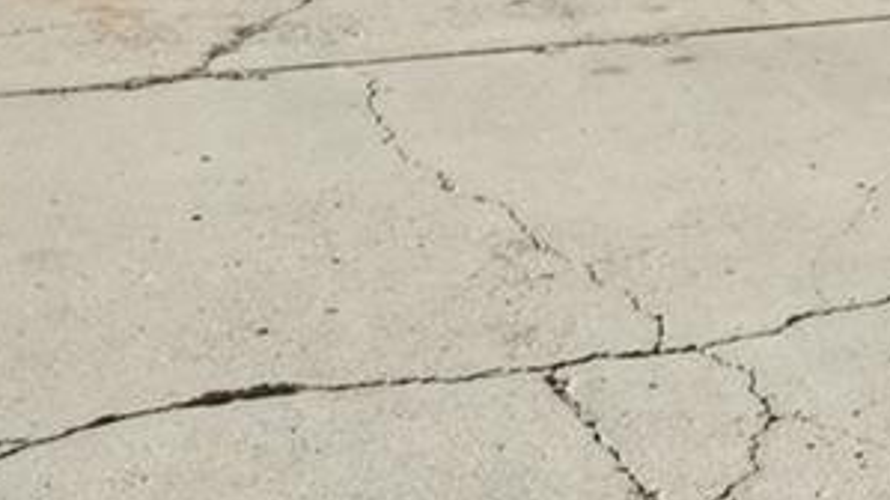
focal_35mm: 84
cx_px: 1387
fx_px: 1982
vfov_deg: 13.1
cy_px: -381
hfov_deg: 20.9
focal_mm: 15
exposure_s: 1/500
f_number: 10
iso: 400
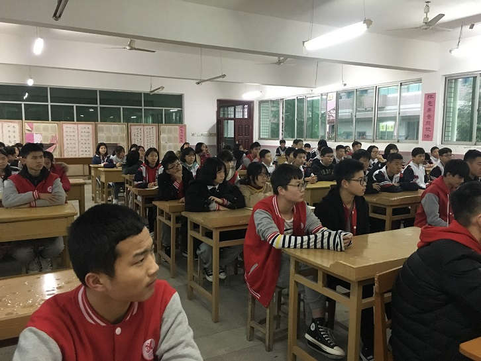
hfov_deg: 61.6
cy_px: 180
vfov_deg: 48.3
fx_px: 403
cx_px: 240
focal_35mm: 29
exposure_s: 1/17
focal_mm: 4.15
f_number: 2.2
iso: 320
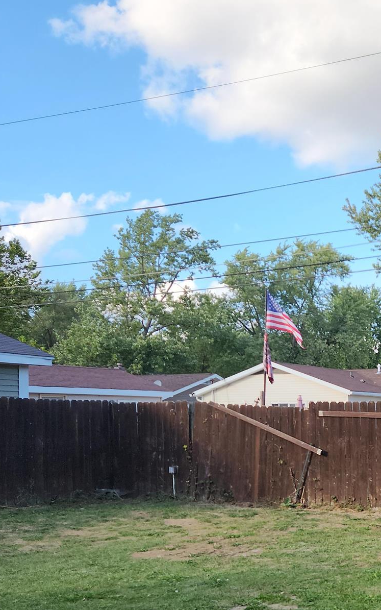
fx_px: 781
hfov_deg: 25.5
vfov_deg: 41.6
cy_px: 445
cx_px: 418
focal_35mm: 47
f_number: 1.8
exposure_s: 1/516
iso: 20
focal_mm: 5.4
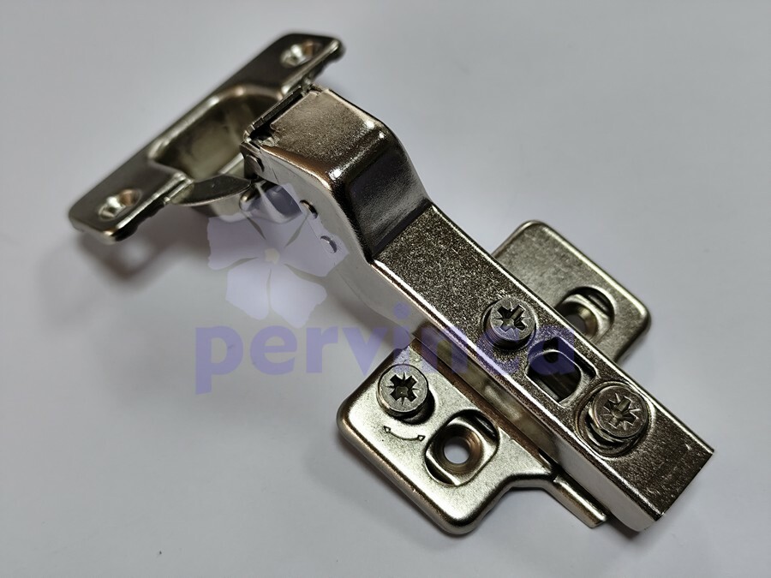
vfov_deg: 31.5
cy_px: 289
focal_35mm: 46
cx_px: 386
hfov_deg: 41.2
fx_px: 1025
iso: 250
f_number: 1.65
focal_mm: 6.14
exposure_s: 1/33.3
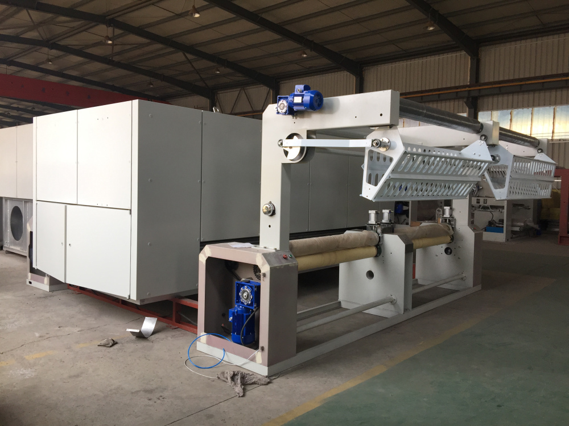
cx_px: 284
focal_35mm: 29
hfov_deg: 61.7
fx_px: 477
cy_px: 213
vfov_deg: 48.2
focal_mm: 4.15
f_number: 2.2
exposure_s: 1/100
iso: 50
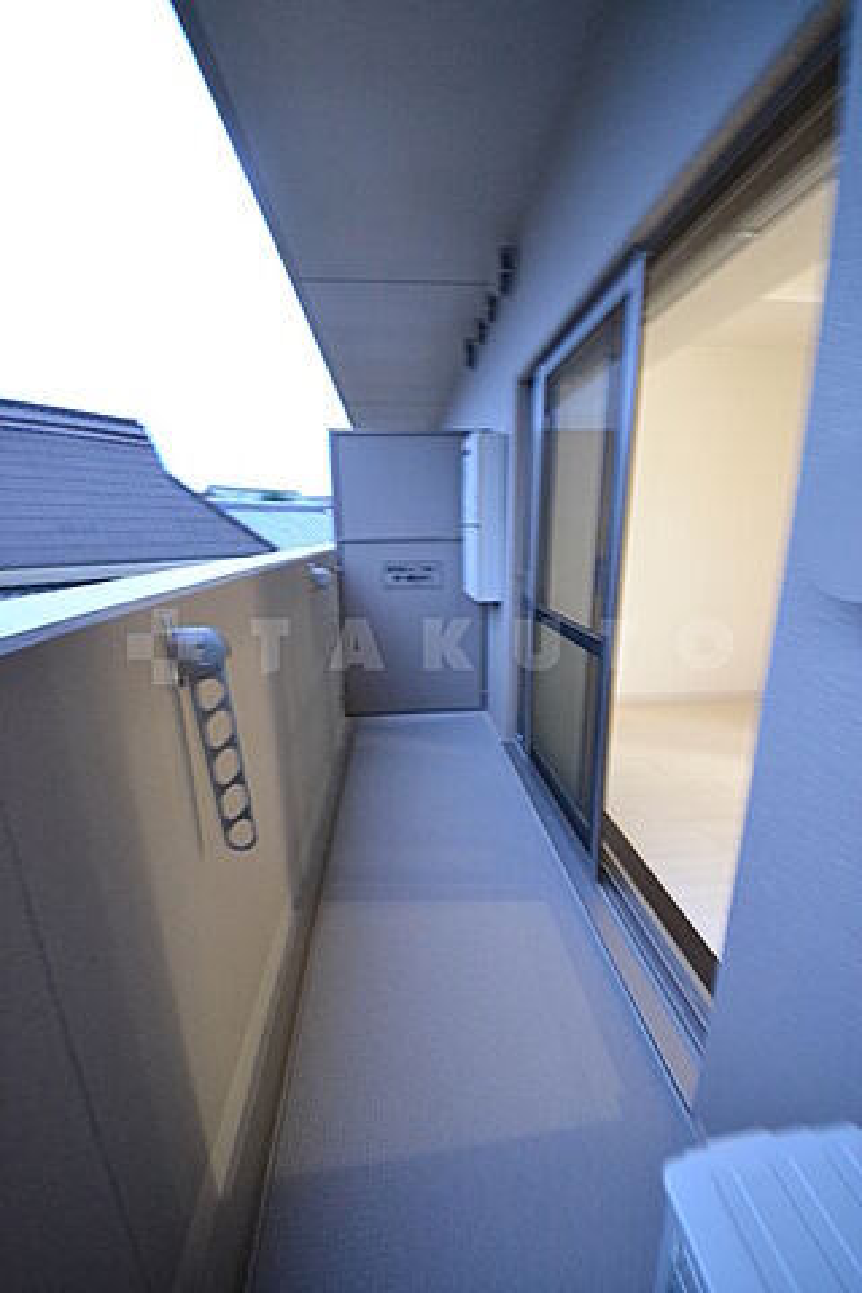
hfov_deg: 90.0
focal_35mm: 12
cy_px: 646
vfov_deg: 112.6
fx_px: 431
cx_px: 431
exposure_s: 1/2.5
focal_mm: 8
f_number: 4.5
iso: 3200
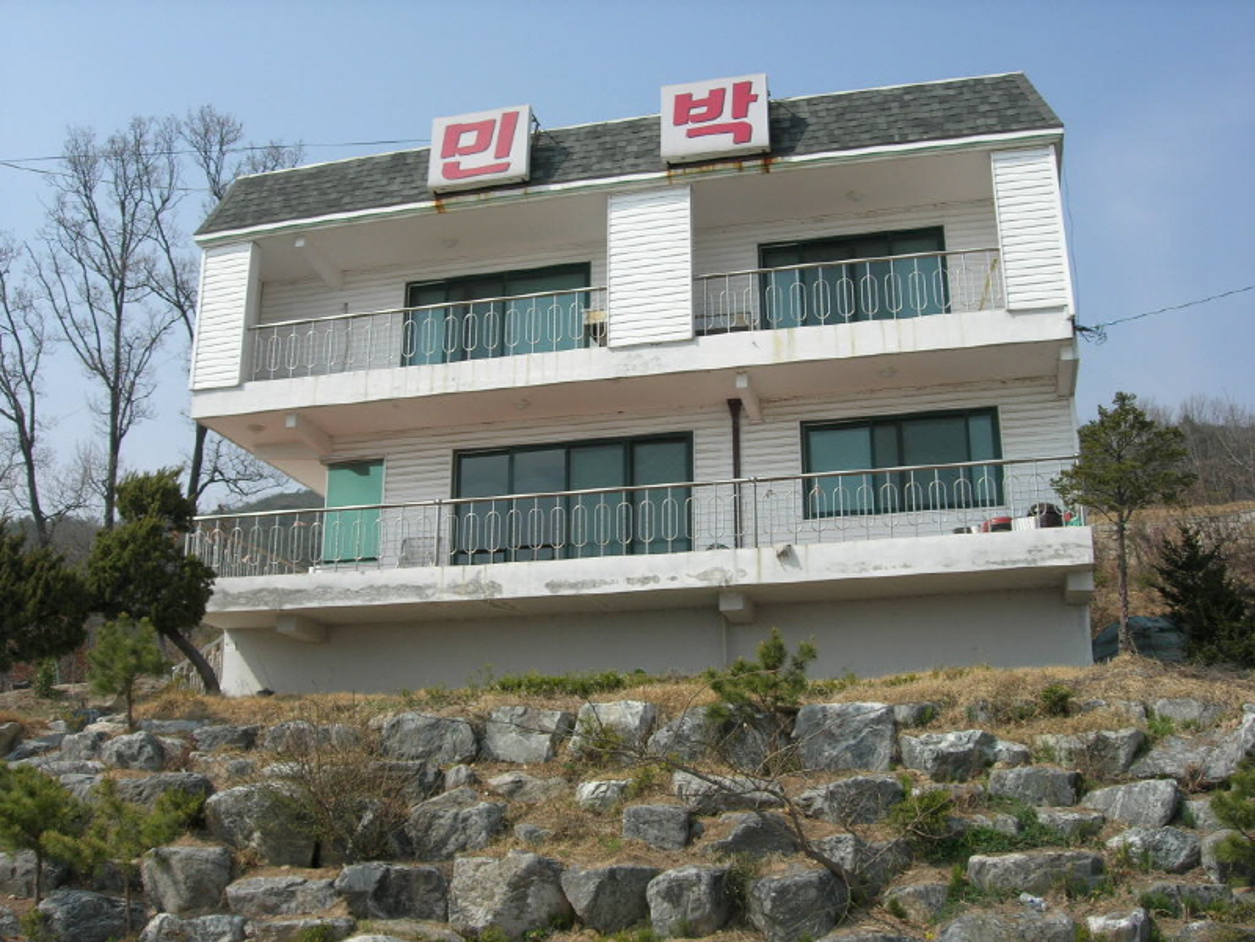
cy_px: 471
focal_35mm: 38
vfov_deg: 37.7
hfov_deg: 49.0
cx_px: 628
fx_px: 1378
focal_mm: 7.8
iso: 64
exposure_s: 1/626
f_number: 4.8
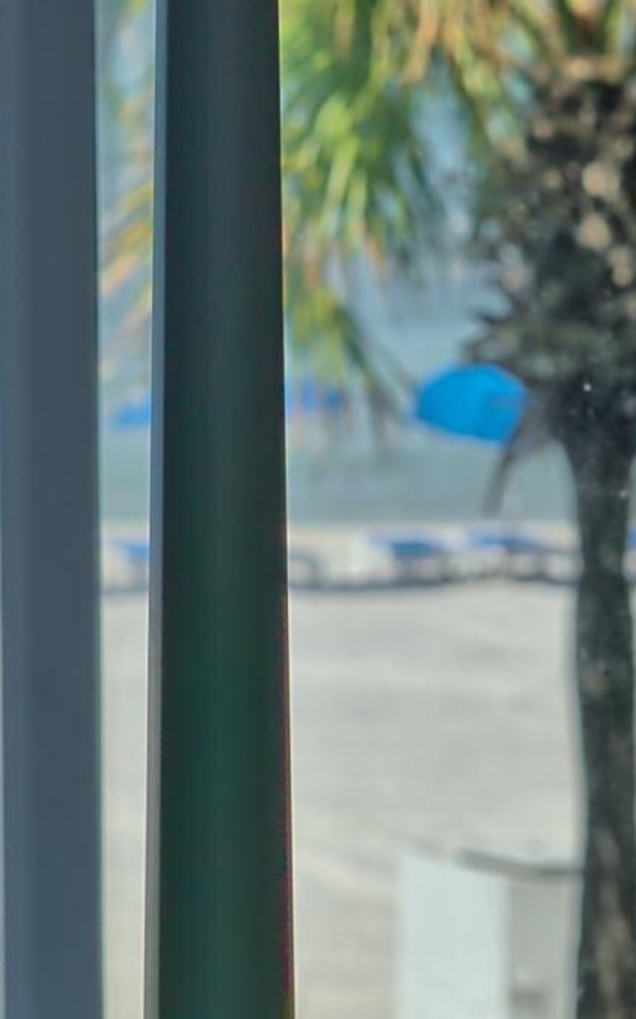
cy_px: 620
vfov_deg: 5.6
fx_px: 10460
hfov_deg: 3.5
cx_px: 243
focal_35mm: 377
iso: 100
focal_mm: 85
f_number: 8
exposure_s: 1/200
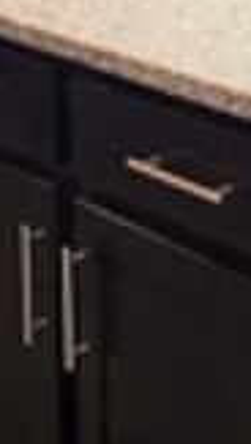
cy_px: -101
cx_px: 216
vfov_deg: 18.2
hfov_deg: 10.9
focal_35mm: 111
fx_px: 1310
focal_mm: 2.2
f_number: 2.2
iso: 80
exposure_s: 1/60
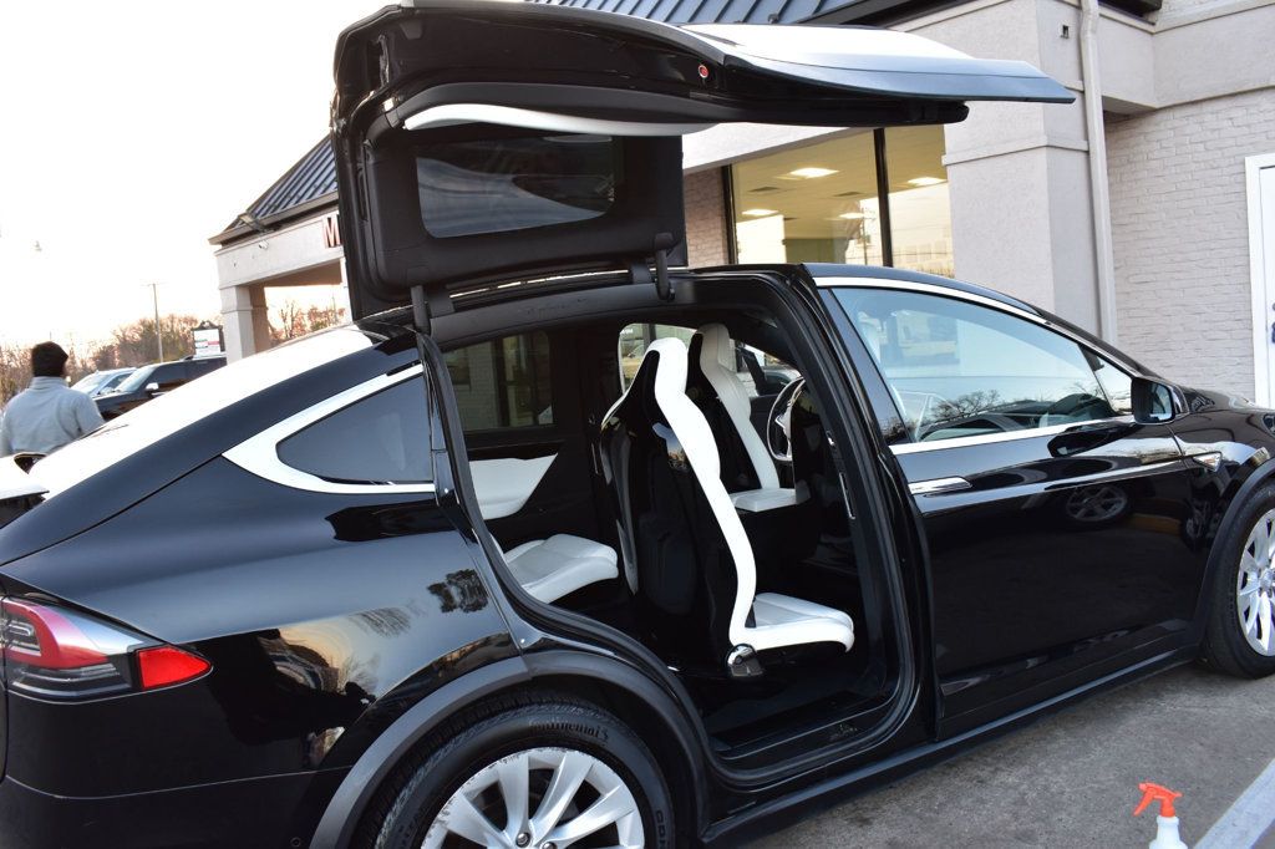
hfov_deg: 61.9
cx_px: 638
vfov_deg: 43.6
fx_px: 1062
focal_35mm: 30
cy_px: 424
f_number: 7.1
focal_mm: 20
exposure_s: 1/40
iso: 400
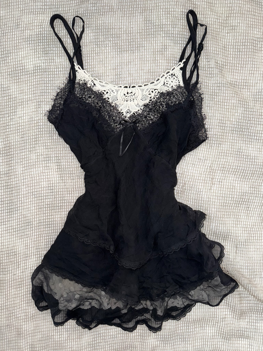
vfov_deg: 71.6
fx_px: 243
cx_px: 132
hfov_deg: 56.8
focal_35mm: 24
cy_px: 176
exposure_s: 1/62
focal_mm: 6.76
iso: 80
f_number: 1.78
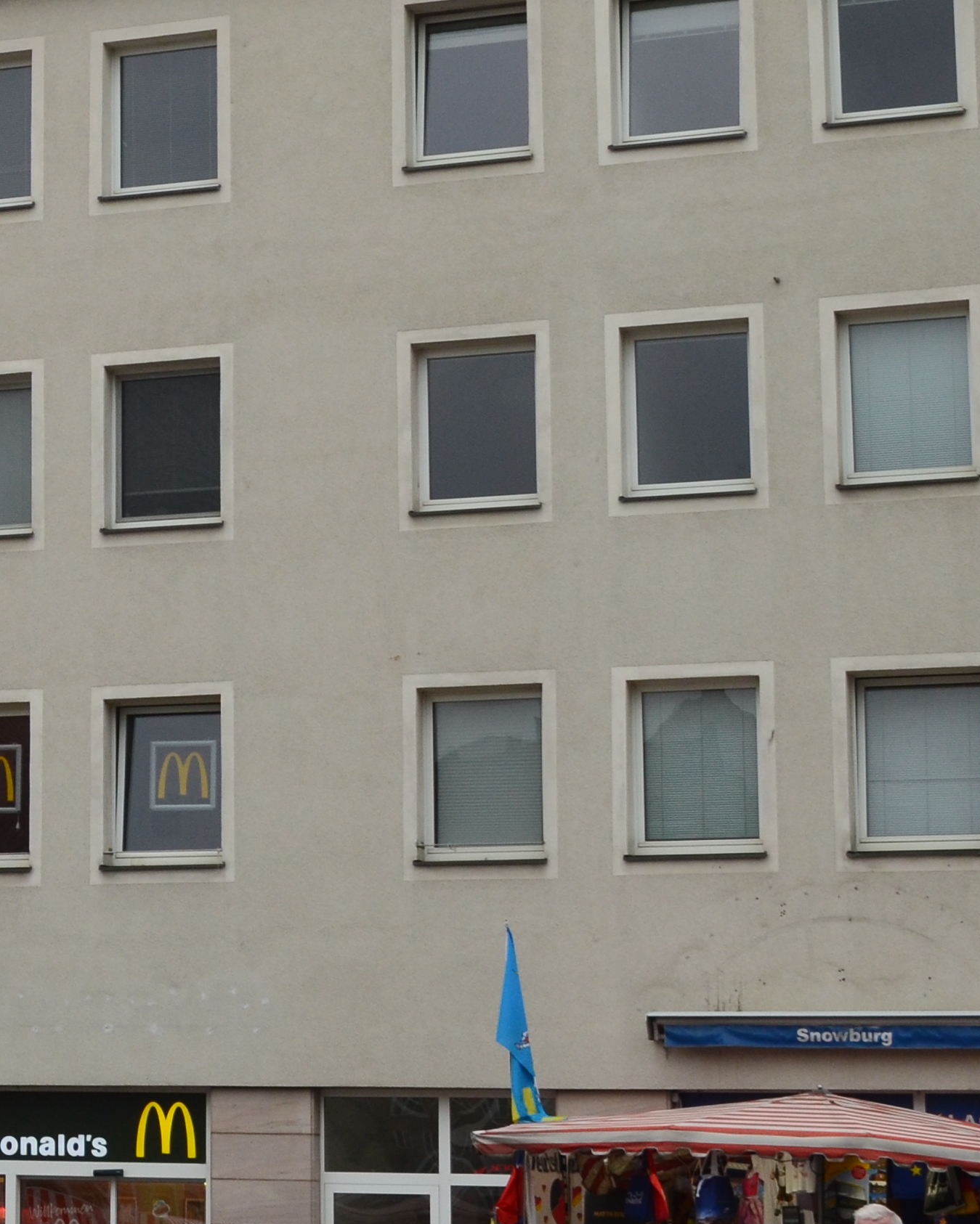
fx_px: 4169
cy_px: 424
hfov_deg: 12.8
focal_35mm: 115
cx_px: -466
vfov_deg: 16.7
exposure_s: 1/40
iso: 400
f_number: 9
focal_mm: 28
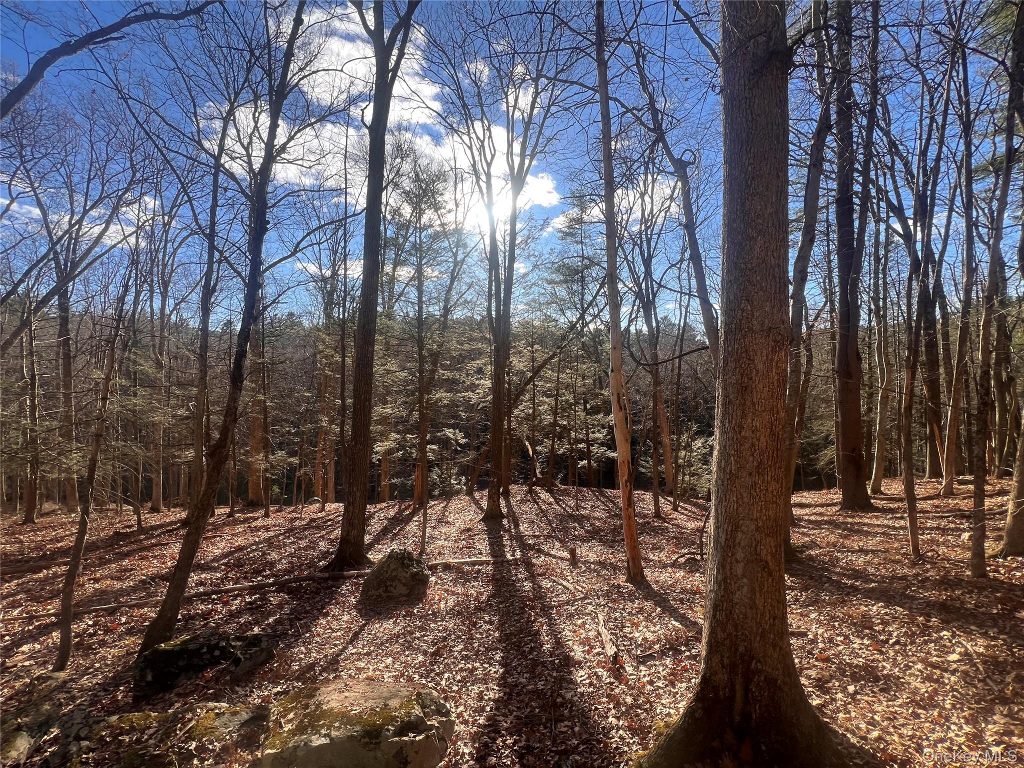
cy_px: 384
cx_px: 512
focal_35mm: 13
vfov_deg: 89.9
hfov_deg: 106.2
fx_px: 385
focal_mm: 1.57
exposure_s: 1/477
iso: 32
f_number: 1.8
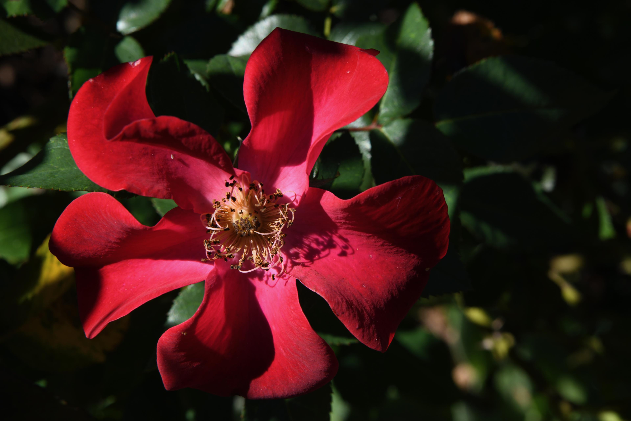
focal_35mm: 70
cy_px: 210
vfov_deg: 19.5
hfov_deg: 28.8
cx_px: 316
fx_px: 1227
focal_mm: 70
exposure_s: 1/125
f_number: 18
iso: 250
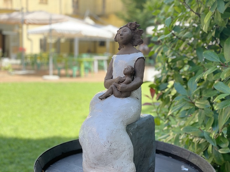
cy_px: 86
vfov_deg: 28.0
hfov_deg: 36.8
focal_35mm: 52
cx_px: 115
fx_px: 346
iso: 25
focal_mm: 6
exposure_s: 1/505
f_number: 2
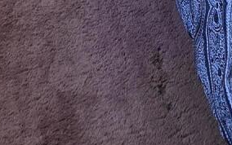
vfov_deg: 8.4
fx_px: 614
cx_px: 239
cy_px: -411
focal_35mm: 97
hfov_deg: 20.6
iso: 50
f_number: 2.2
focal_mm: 2.2
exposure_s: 1/60
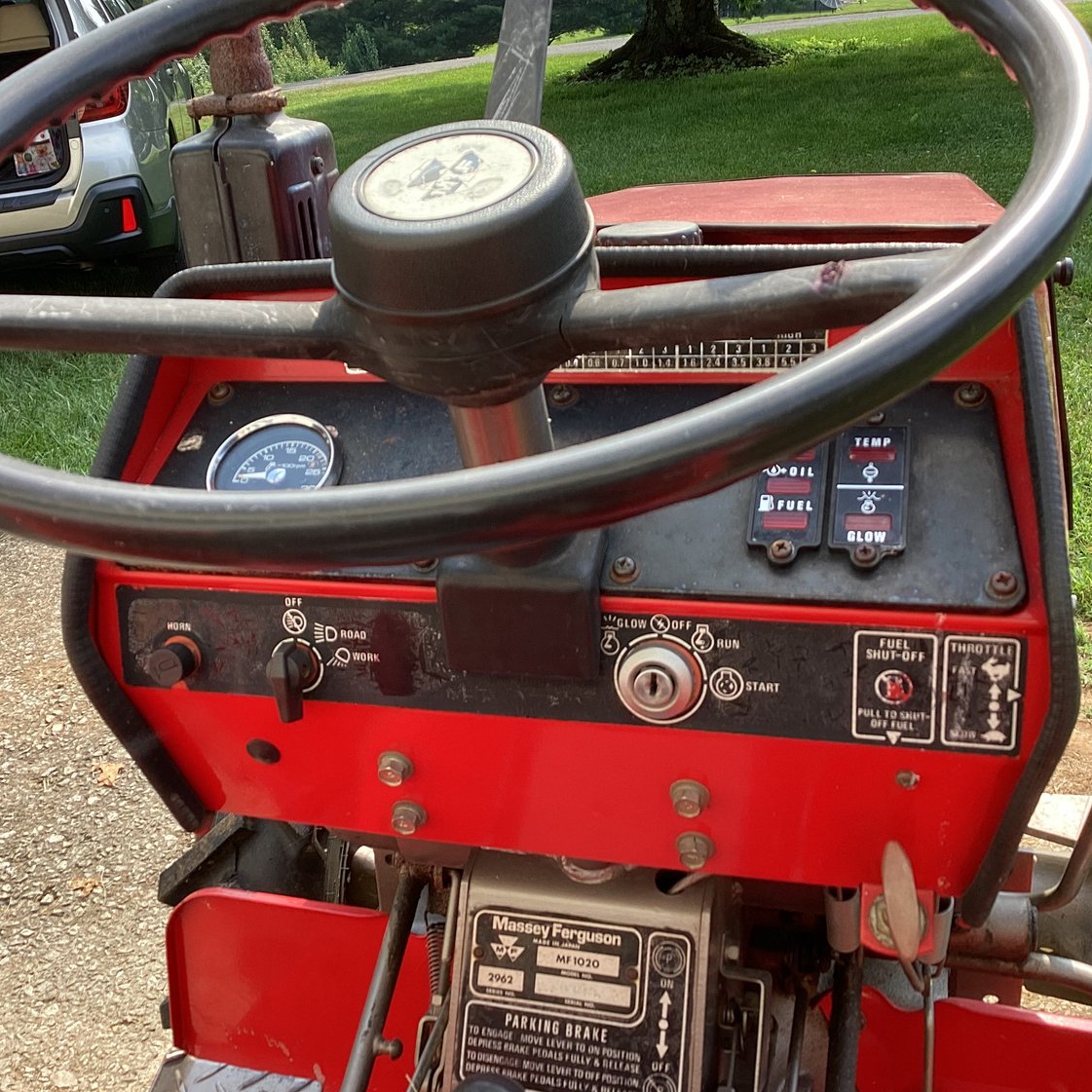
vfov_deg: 44.9
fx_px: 1321
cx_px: 510
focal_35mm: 37
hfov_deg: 44.9
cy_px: 545
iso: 25
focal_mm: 3.3
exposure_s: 1/215
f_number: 2.4
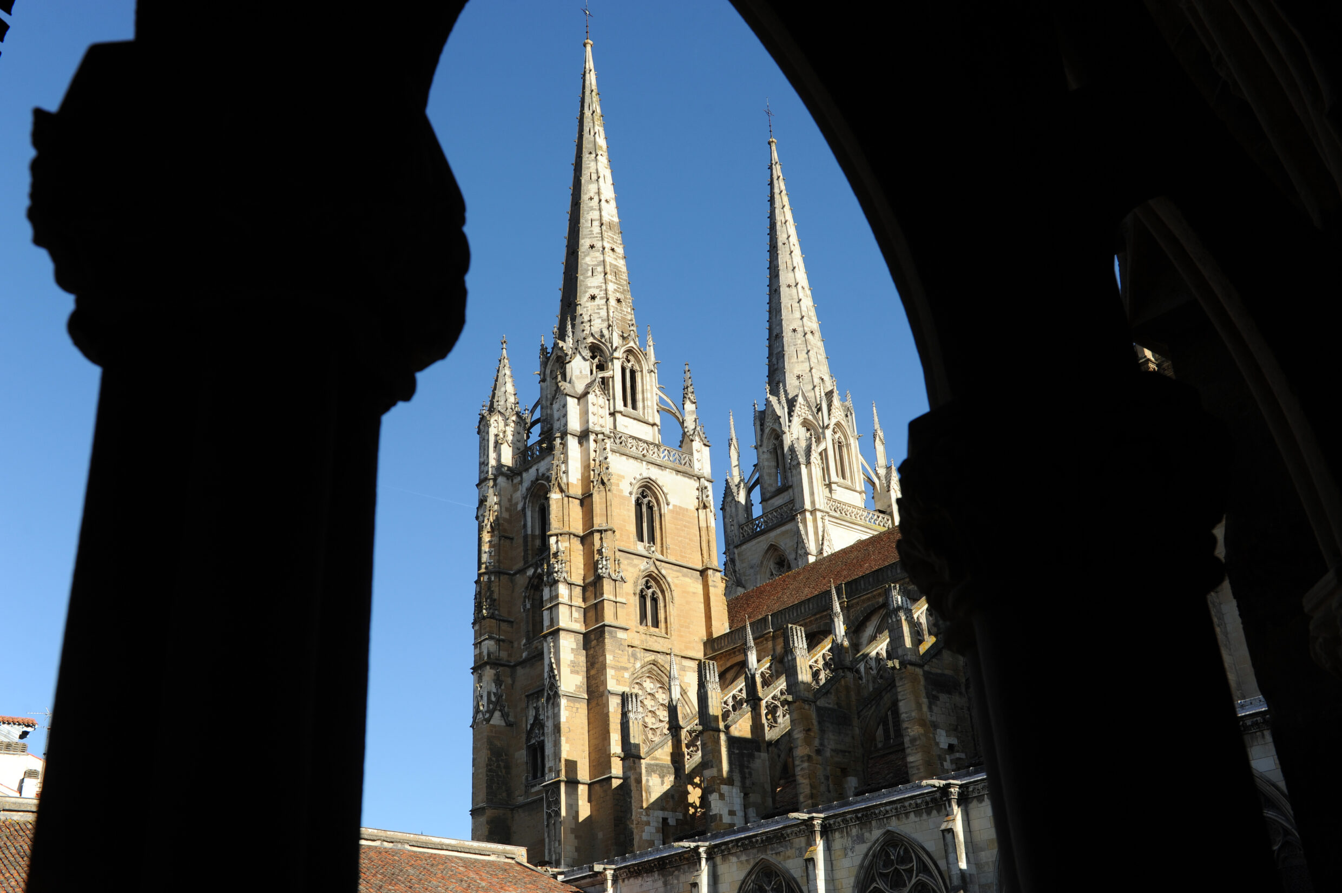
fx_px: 1267
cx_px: 671
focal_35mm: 34
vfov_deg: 38.8
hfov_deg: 55.8
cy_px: 446
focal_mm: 34
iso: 200
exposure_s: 1/320
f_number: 9
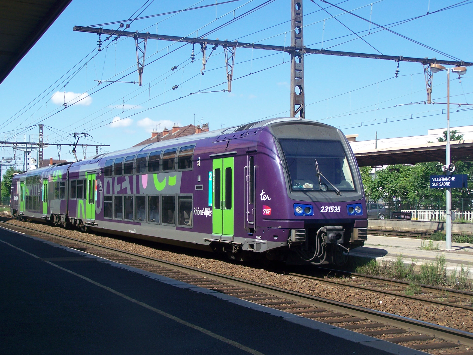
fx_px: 806
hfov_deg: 32.7
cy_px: 178
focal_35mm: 59
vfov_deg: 24.8
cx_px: 236
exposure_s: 1/800
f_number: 3.1
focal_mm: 9.8
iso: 80
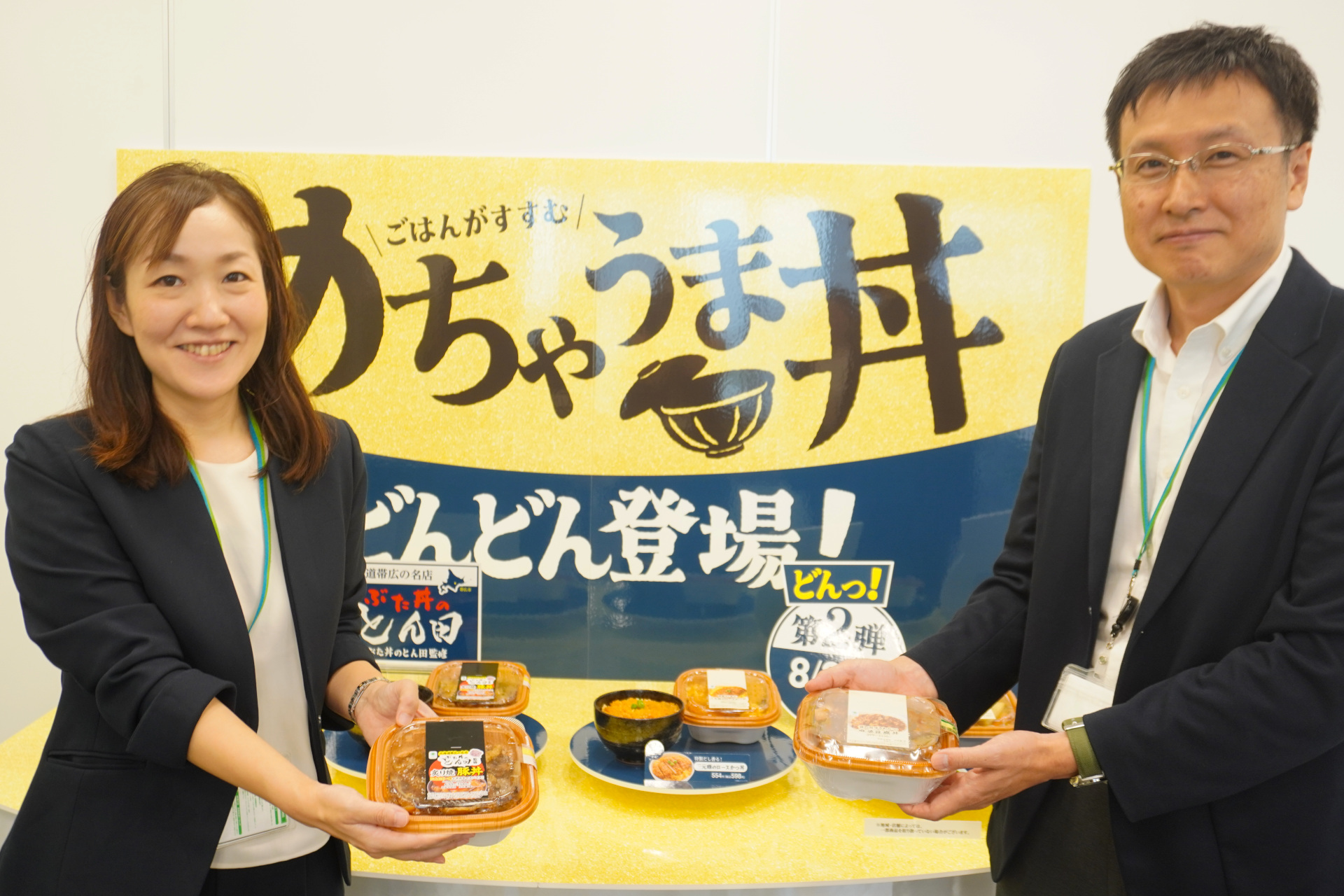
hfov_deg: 59.5
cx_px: 672
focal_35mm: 32
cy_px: 448
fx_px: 1176
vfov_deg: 41.7
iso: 320
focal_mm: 21
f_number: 4.5
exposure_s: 1/30
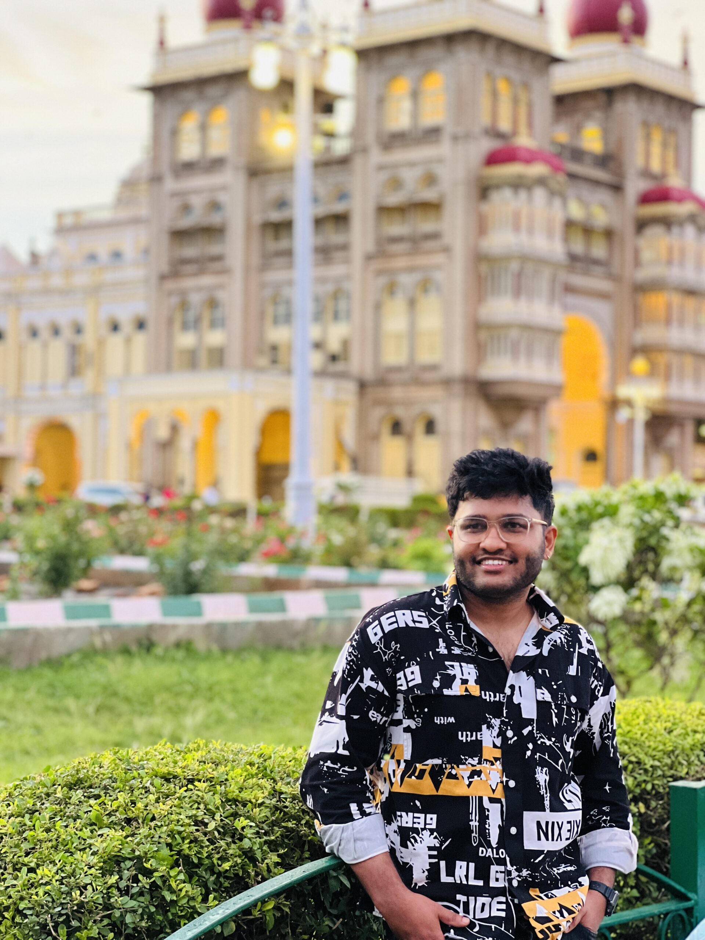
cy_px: 470
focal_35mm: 77
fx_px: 2091
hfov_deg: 19.1
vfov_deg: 25.3
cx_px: 352
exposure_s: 1/39
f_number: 2.8
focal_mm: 9
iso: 400
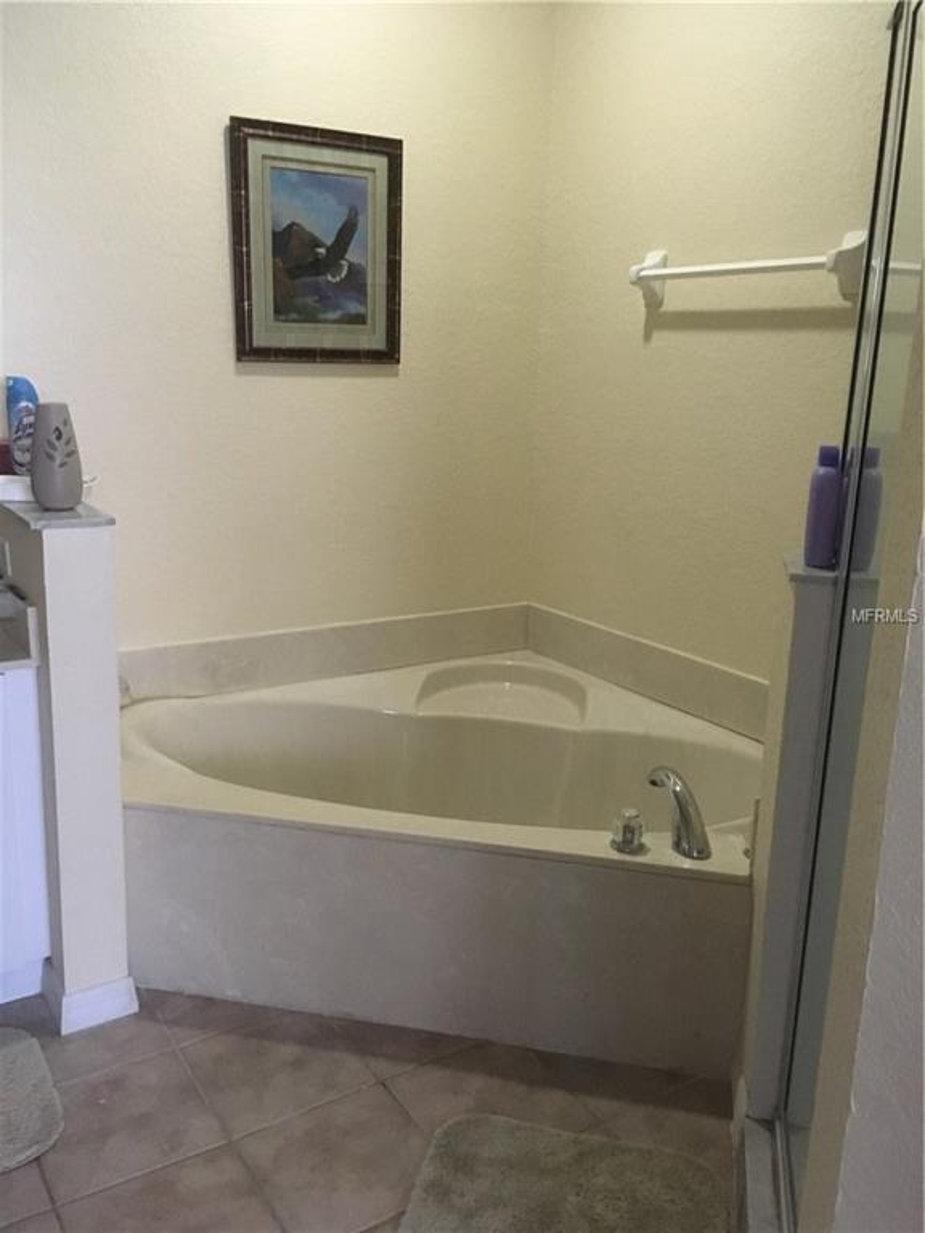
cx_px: 462
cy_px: 616
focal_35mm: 29
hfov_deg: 48.2
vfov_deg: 61.7
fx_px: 1033
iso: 250
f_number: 2.2
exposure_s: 1/15
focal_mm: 4.15
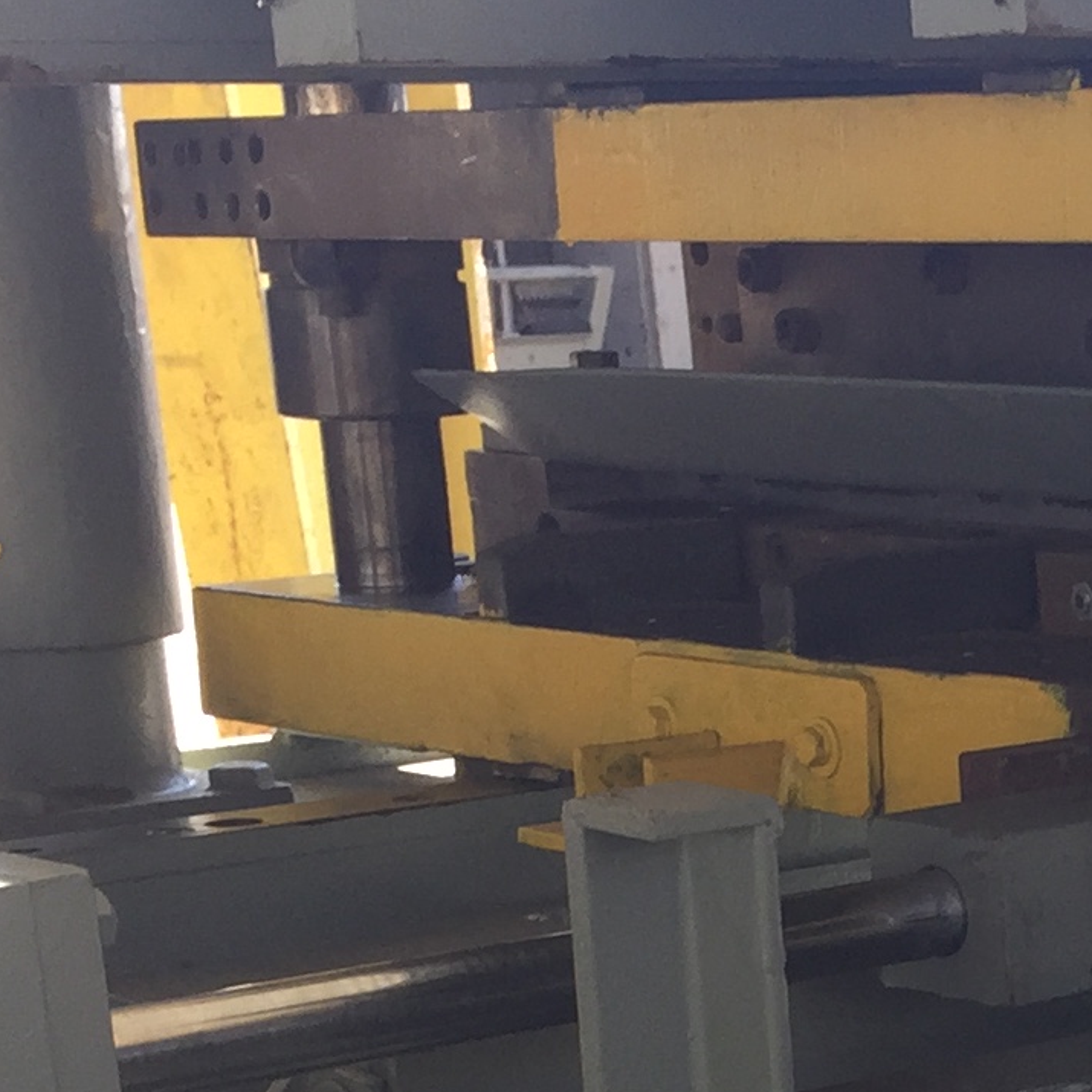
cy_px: 1323
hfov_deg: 13.9
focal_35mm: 117
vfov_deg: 14.4
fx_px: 4176
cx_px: 1653
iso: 32
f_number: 2.2
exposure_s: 1/120
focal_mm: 4.15
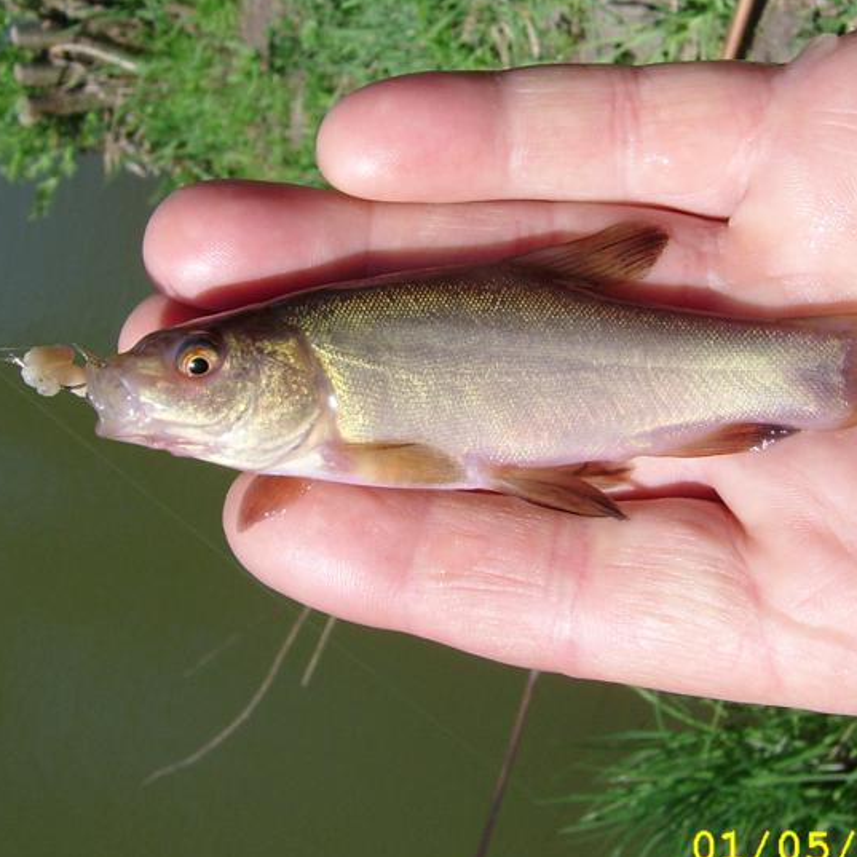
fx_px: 1653
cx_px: 401
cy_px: 318
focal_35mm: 59
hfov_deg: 29.1
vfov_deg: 29.0
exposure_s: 1/353
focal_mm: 5.95
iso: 50
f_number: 5.8
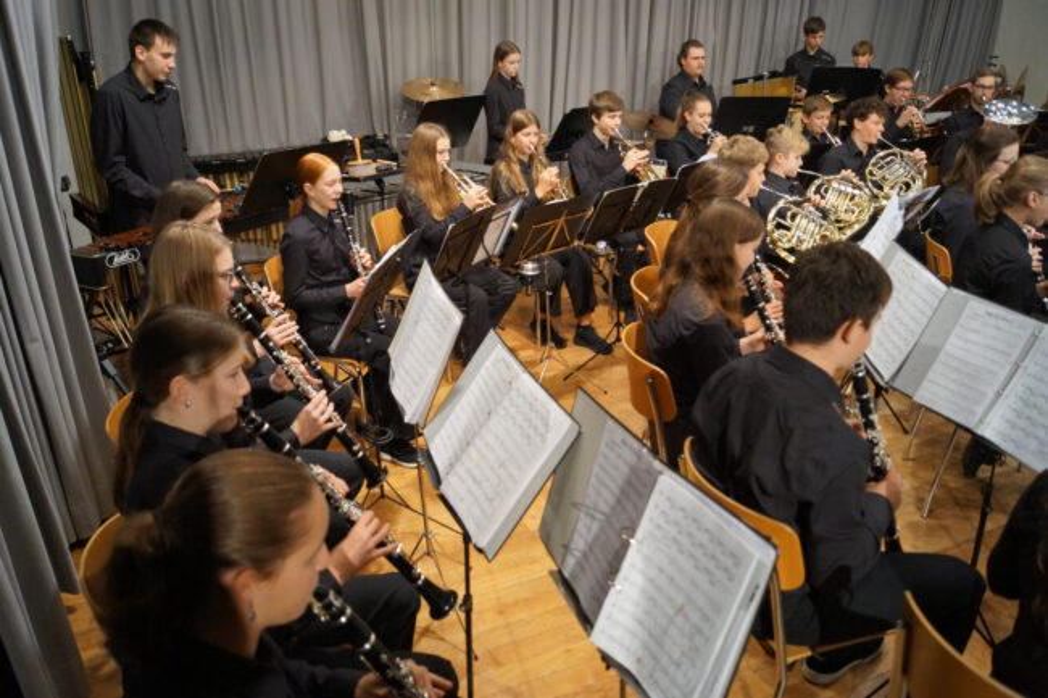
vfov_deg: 34.2
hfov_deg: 49.6
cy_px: 349
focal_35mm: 39
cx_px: 524
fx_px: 1135
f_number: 4.5
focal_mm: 26
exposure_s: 1/160
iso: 2000
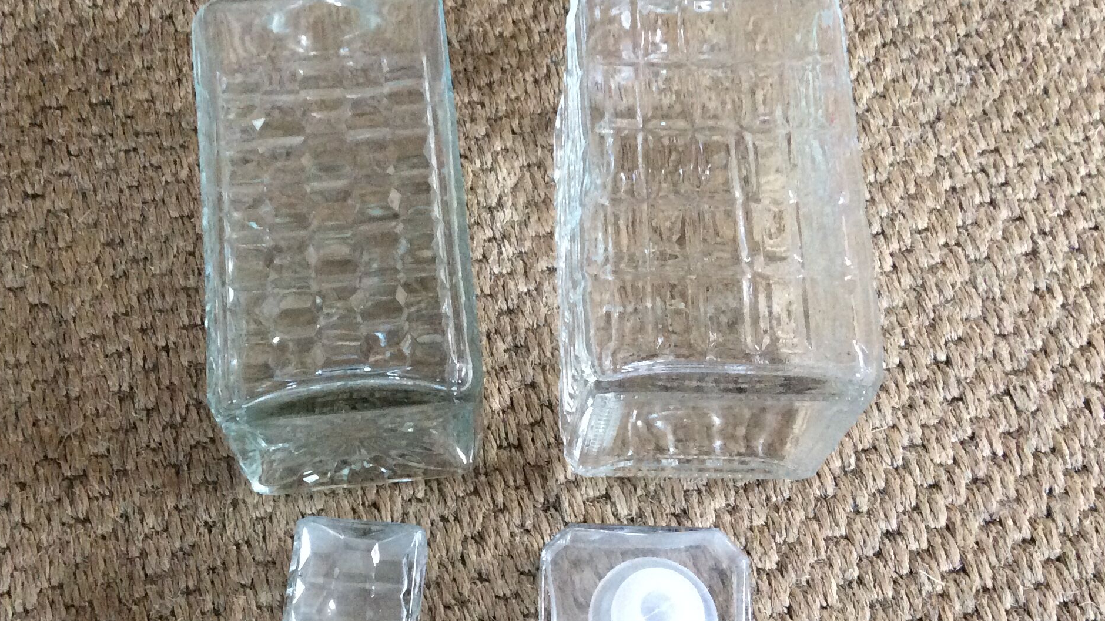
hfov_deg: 42.8
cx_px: 473
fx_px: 1406
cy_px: 352
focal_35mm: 48
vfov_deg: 24.9
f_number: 2.4
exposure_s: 1/25
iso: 200
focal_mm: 3.3
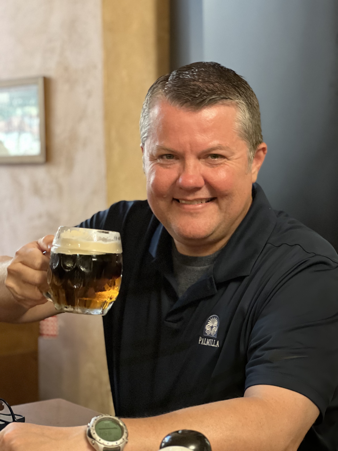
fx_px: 1002
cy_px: 226
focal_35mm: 77
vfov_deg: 25.3
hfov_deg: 19.1
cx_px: 169
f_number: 2.8
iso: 1000
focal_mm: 9
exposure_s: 1/14
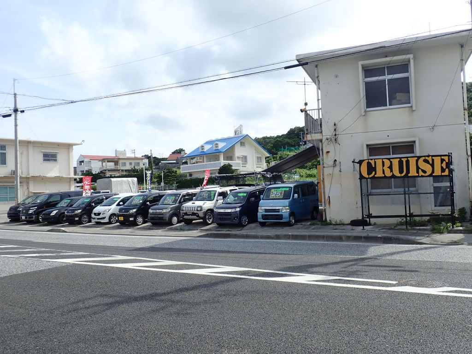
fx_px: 436
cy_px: 177
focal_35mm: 32
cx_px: 236
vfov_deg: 44.2
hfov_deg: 56.8
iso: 100
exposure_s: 1/800
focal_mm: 5.87
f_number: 3.2
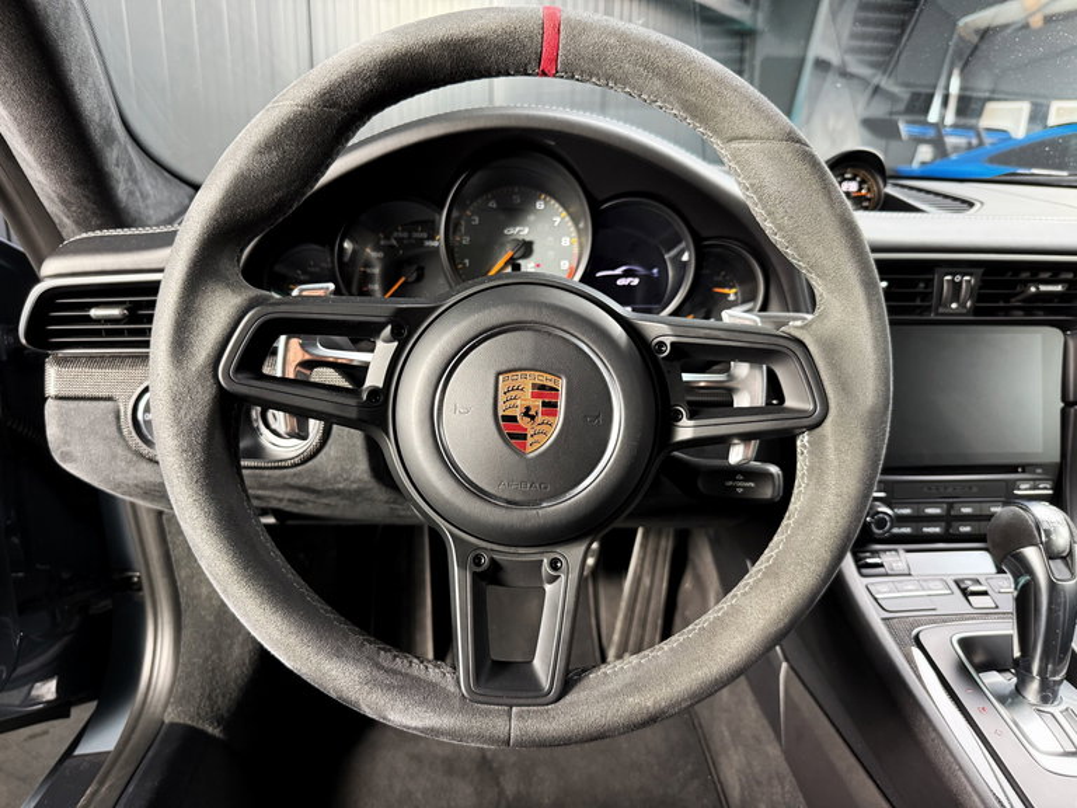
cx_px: 538
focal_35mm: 24
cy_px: 404
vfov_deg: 56.8
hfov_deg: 71.6
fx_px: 747
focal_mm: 6.76
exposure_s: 1/50
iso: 500
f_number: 1.78
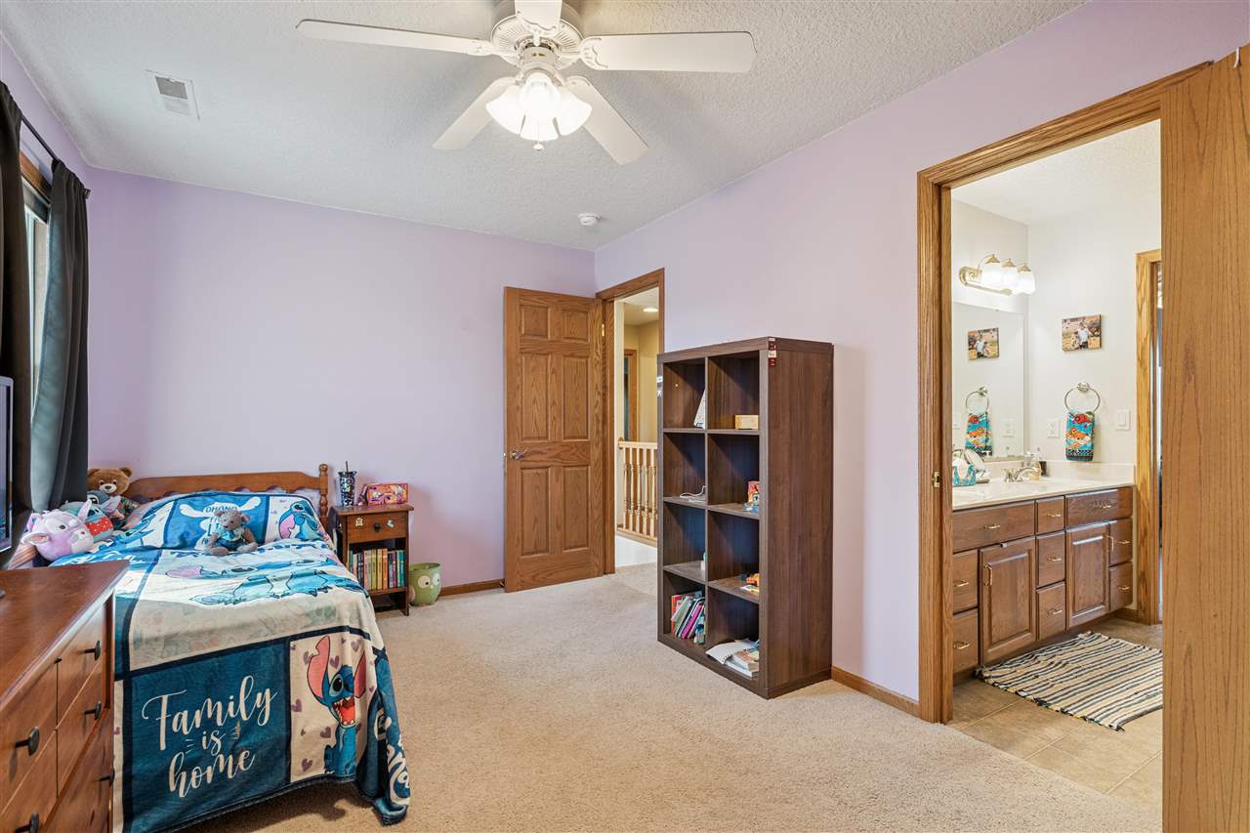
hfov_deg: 93.3
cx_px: 625
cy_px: 416
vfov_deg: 70.4
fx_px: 590
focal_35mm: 17
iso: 800
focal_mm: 17
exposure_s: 1/25
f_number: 8
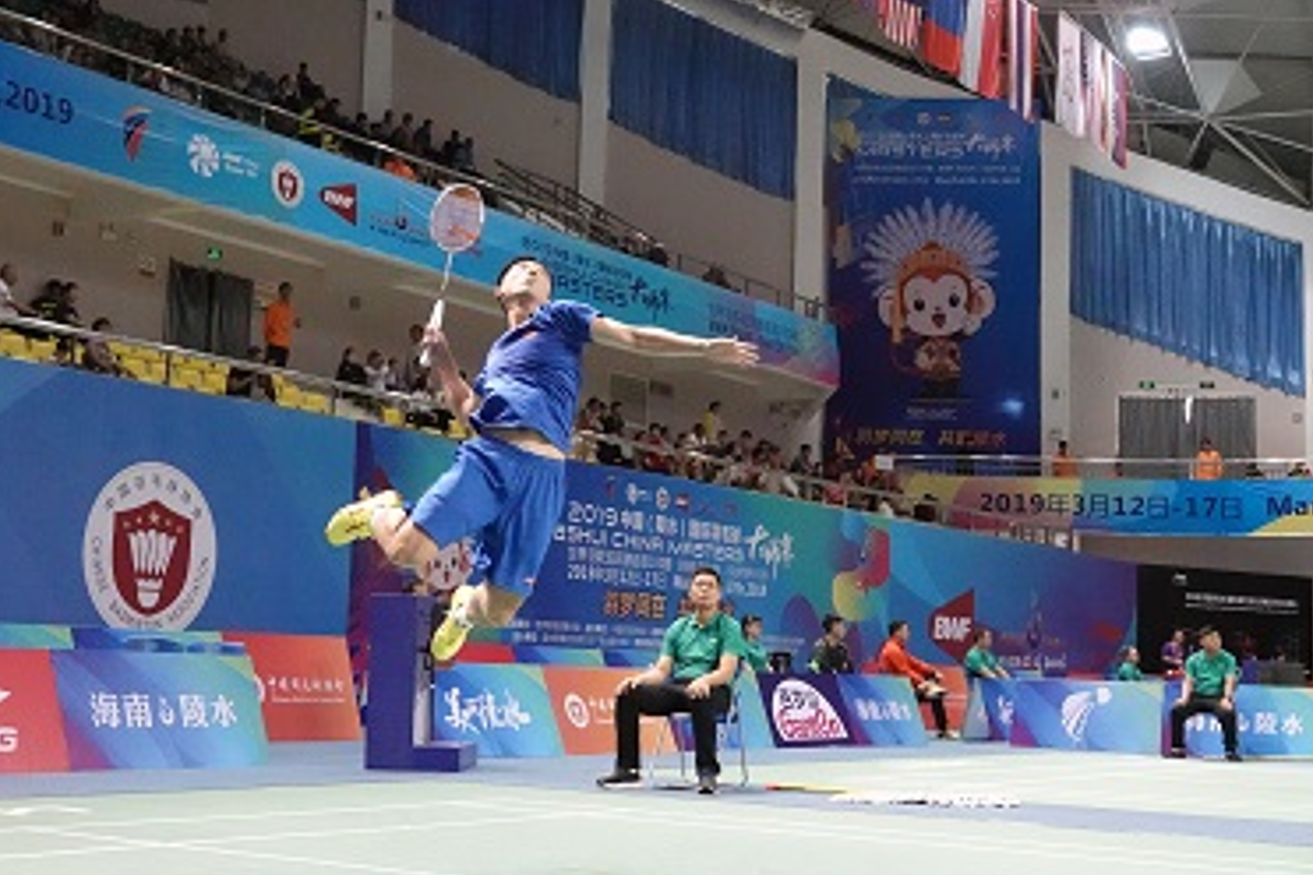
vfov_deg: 26.0
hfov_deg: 38.1
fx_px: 1896
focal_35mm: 52
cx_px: 554
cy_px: 416
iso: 6400
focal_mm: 15.73
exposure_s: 1/800
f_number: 3.2
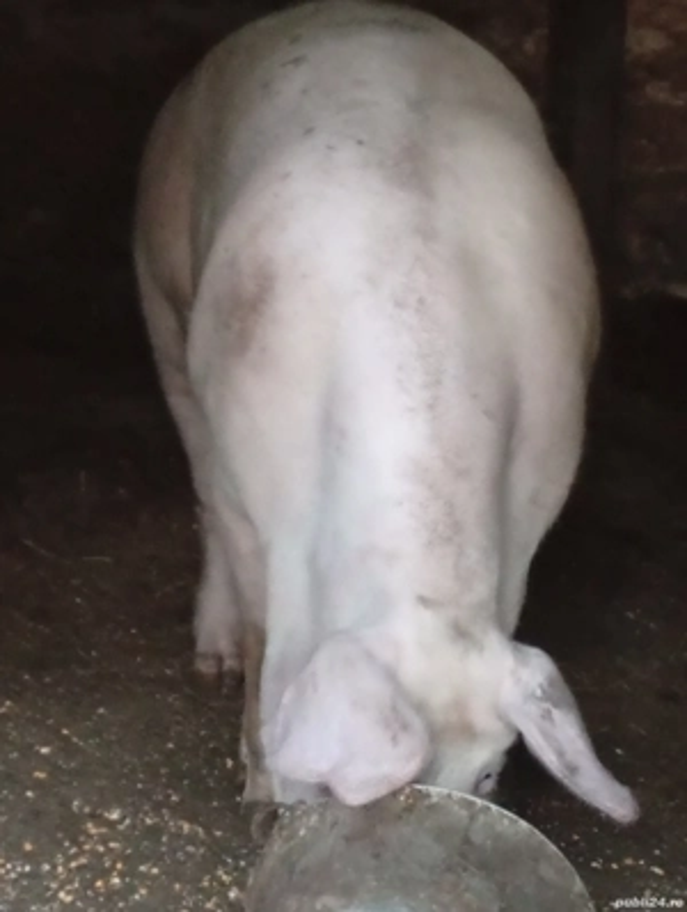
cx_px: 344
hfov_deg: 15.3
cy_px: 456
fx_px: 2559
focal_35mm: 97
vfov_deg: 20.2
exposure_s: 1/14.3
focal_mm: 3.98
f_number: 1.8
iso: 3596
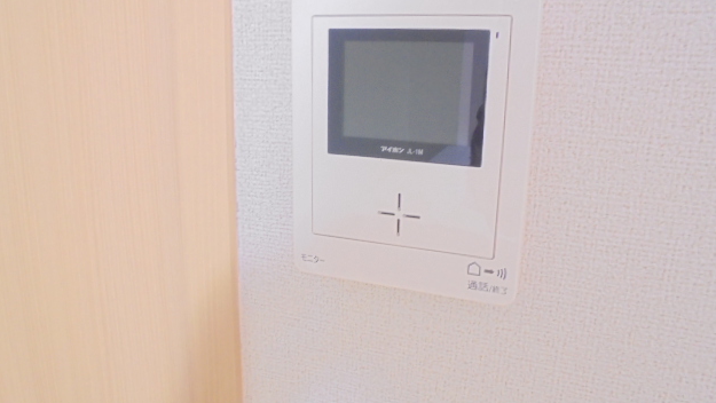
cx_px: 355
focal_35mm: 29
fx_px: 551
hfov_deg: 66.0
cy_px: 190
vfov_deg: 40.2
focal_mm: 4.6
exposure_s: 1/5
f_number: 3.5
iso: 400
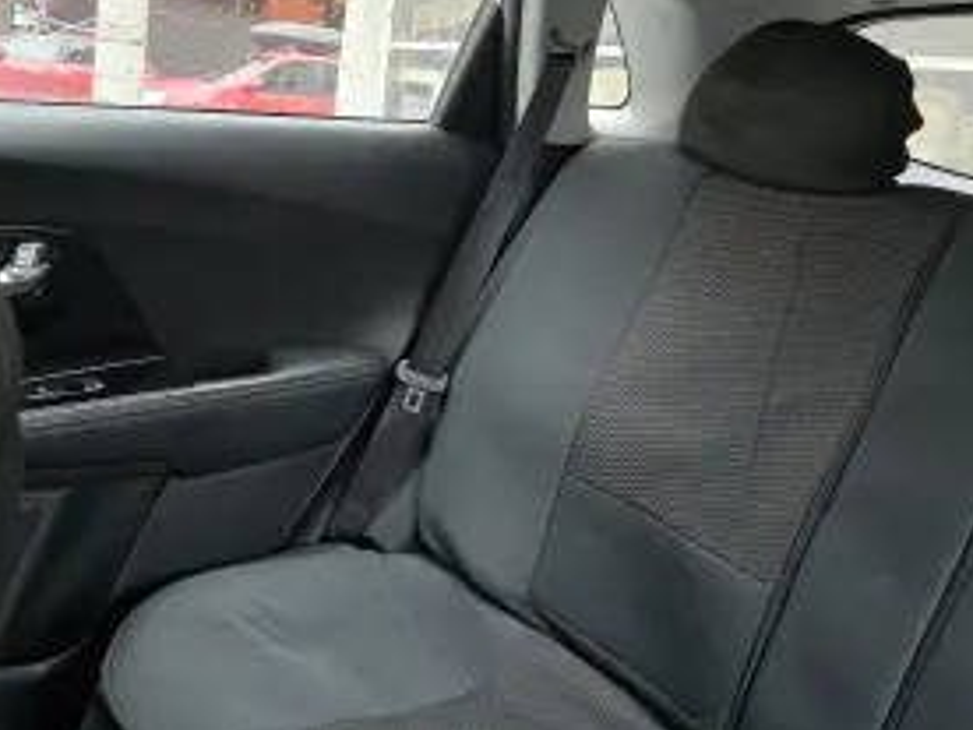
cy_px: 268
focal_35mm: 30
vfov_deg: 46.3
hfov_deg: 59.8
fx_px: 843
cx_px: 434
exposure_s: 1/100
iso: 640
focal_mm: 6.3
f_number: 1.7
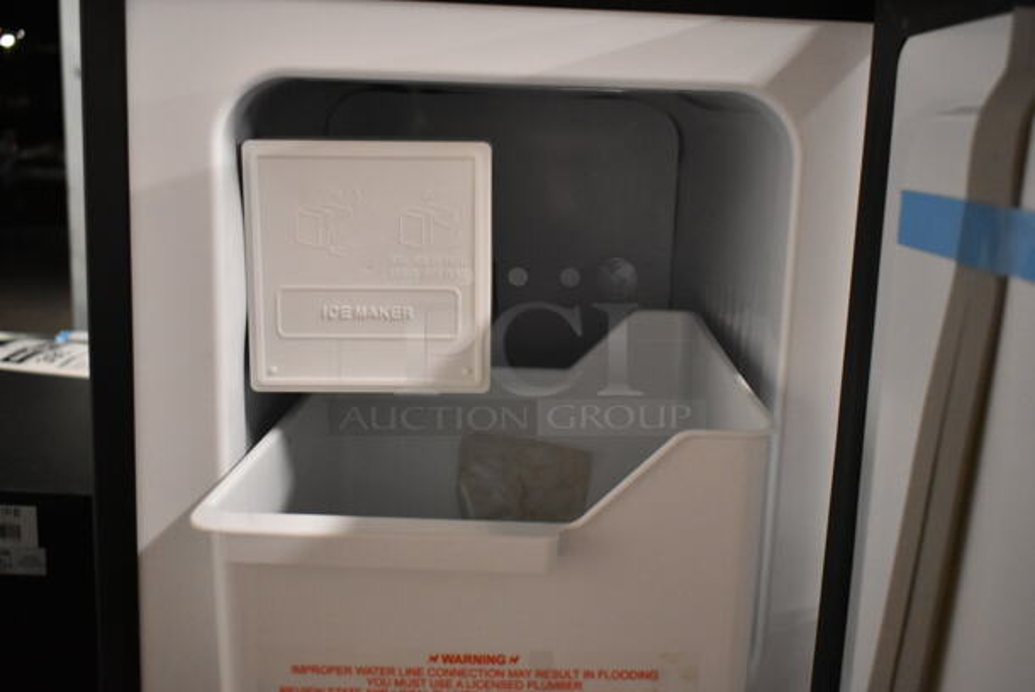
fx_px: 1122
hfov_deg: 49.5
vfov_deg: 34.3
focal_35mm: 39
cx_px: 518
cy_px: 346
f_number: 4
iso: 4500
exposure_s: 1/125
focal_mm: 26
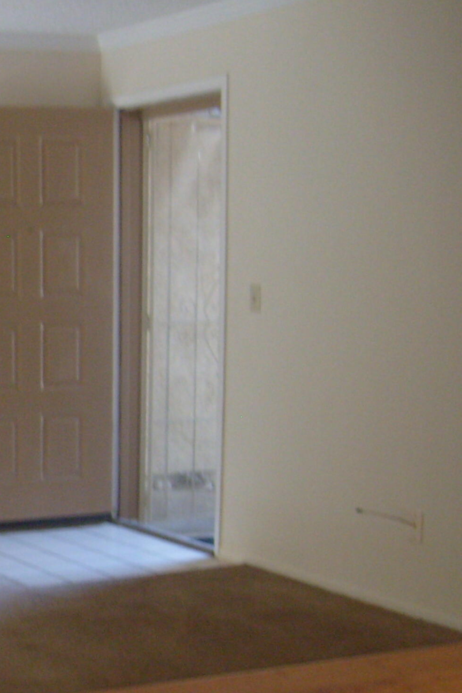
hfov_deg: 16.7
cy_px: 478
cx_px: -233
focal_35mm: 74
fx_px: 1424
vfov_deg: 27.1
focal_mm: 5.8
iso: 200
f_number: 2.8
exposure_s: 1/45
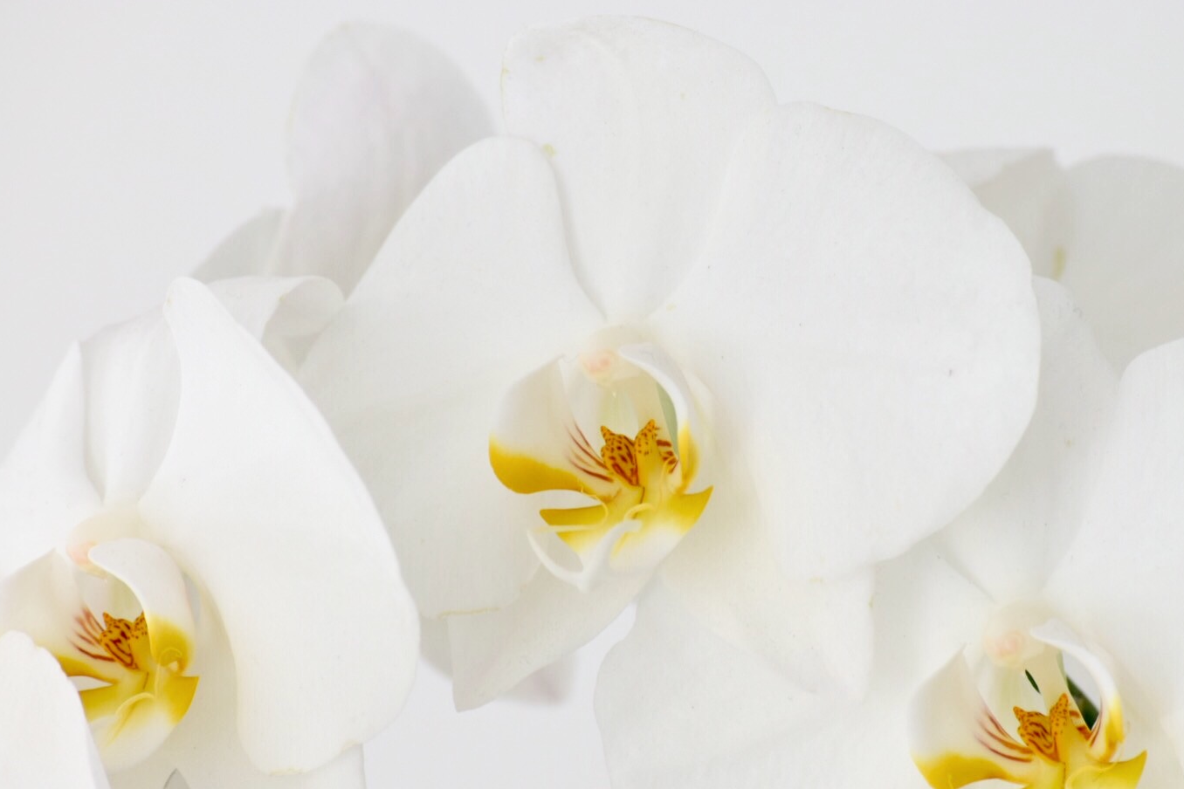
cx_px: 605
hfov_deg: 7.0
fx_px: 9721
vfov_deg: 4.6
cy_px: 450
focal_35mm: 296
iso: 100
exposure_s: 1/10
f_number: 8
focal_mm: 165
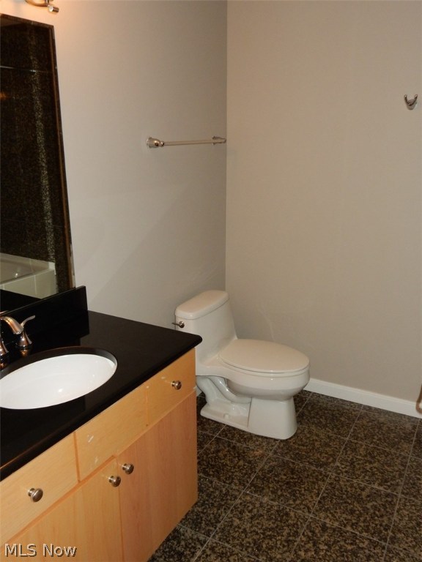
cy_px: 281
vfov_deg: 60.0
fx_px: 488
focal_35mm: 30
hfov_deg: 46.8
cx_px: 211
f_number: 4
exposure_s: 1/30
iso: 200
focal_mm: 5.4
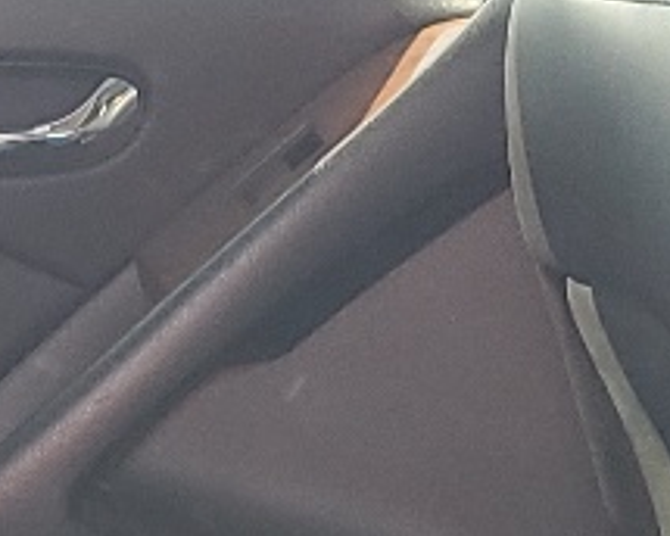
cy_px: 1247
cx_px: 16
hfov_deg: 10.1
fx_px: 3748
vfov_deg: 7.7
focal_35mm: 189
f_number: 1.5
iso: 81
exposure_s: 1/120
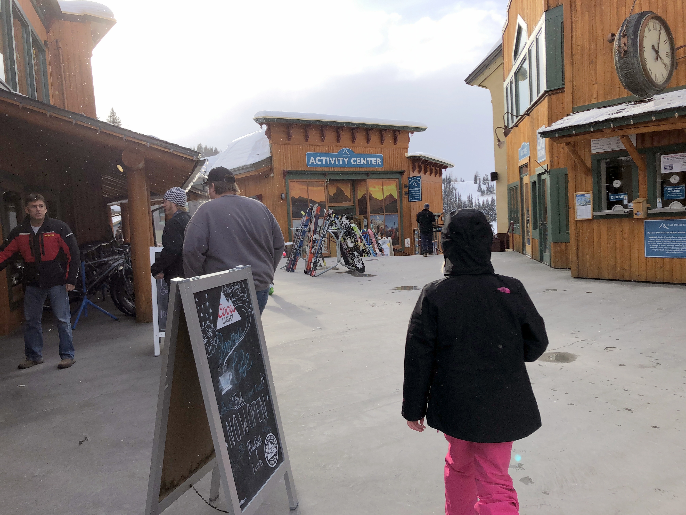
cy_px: 258
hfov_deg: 63.4
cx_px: 343
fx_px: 555
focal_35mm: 28
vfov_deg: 49.7
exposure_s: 1/852
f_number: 1.8
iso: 20
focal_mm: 3.99
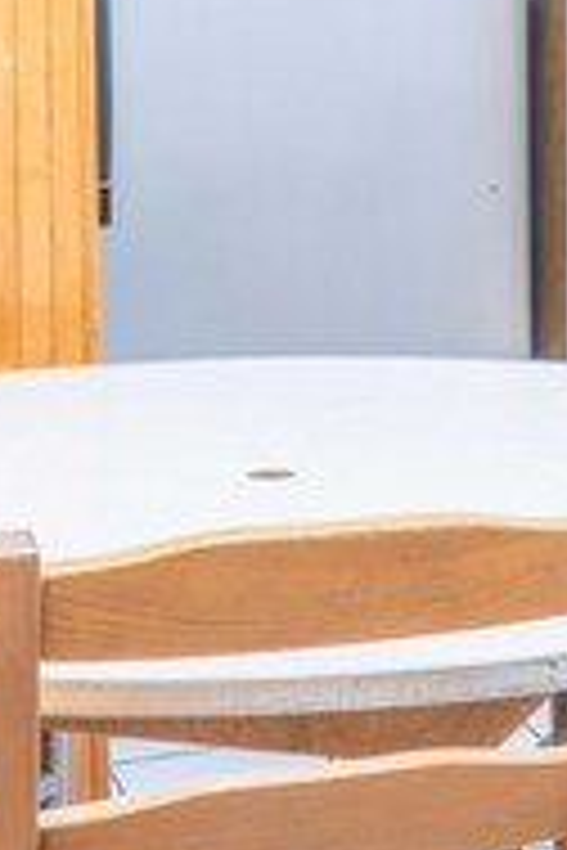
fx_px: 2291
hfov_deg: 13.5
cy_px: 54
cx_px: 756
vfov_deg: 20.5
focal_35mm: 97
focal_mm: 17
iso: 160
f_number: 8
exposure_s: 1/10
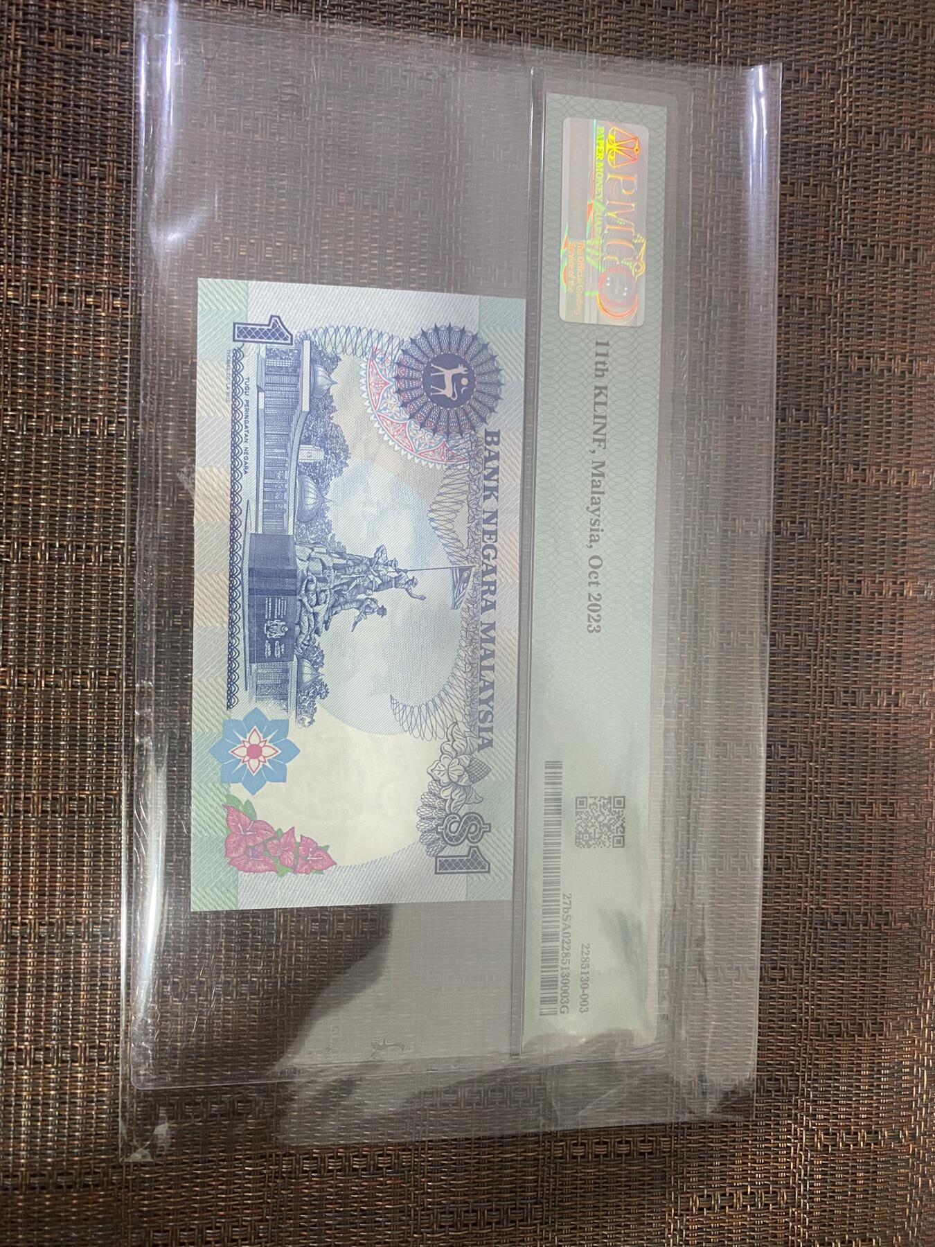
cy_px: 624
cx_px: 468
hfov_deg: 53.1
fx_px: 936
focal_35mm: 26
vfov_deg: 67.3
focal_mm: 4.25
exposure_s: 1/50
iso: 250
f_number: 1.8
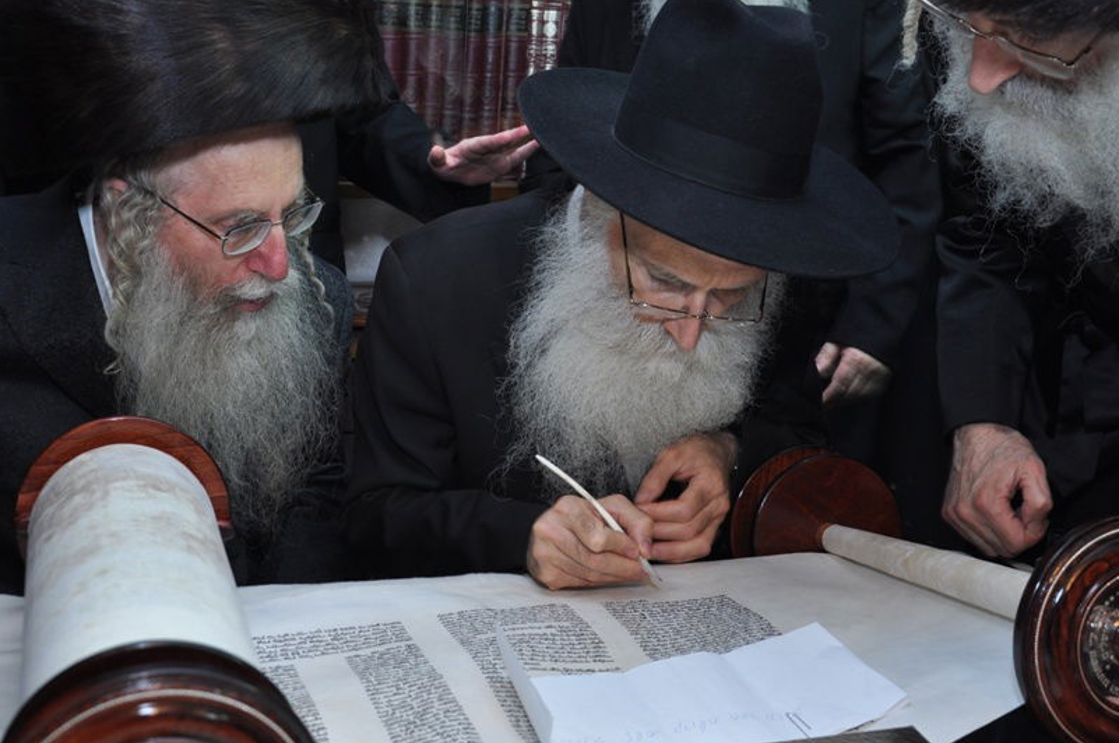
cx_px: 527
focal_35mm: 46
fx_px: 1428
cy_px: 359
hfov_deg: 42.8
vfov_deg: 29.2
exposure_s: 1/50
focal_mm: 24
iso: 400
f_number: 5
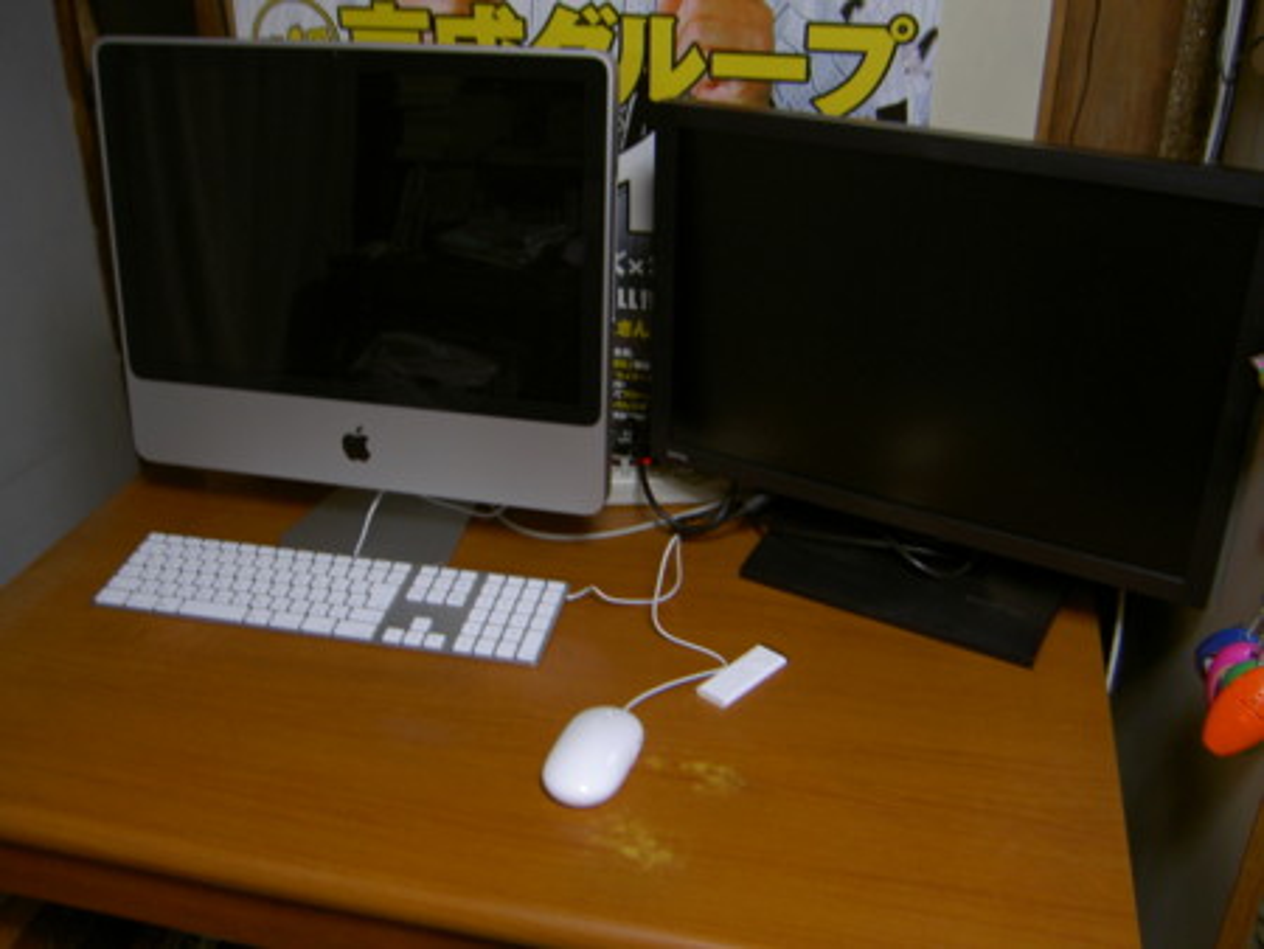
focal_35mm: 34
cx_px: 632
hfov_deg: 53.9
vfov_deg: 41.8
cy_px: 474
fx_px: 1242
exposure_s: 1/8
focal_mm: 5.6
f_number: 2.8
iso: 50
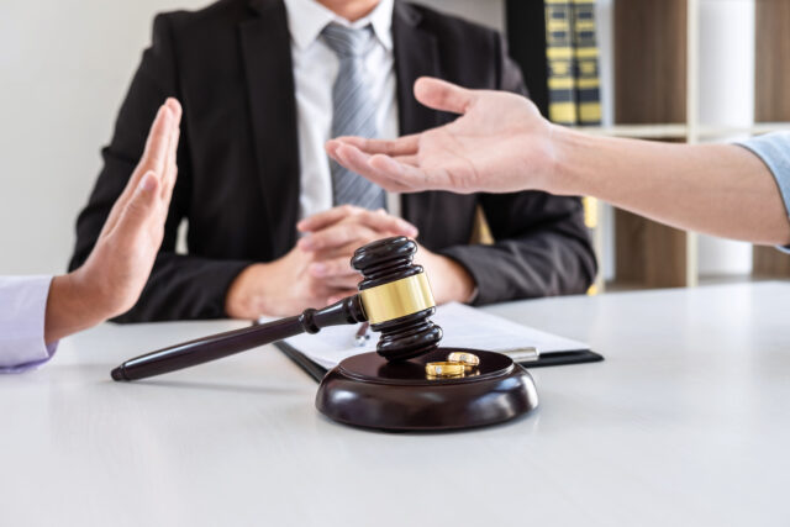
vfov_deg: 33.4
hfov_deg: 48.4
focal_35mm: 40
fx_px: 878
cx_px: 395
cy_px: 264
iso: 200
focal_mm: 26.5
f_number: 3.2
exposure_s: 1/125
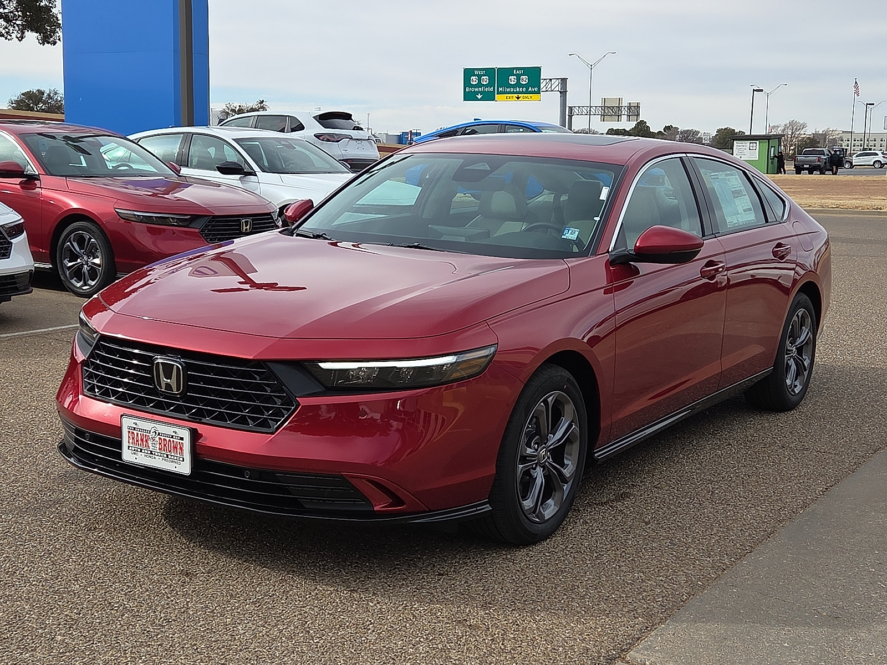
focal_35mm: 48
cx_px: 444
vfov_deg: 30.3
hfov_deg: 39.7
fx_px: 1230
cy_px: 332
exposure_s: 1/5000
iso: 76
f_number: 1.8
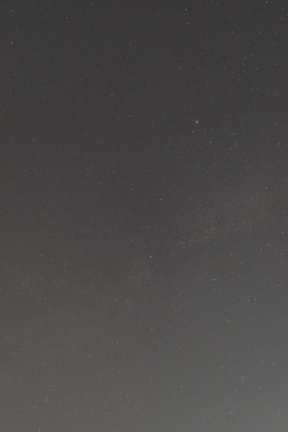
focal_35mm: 27
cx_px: 144
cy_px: 216
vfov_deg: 67.4
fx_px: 324
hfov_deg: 47.9
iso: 1600
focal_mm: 18
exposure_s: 20
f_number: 3.5
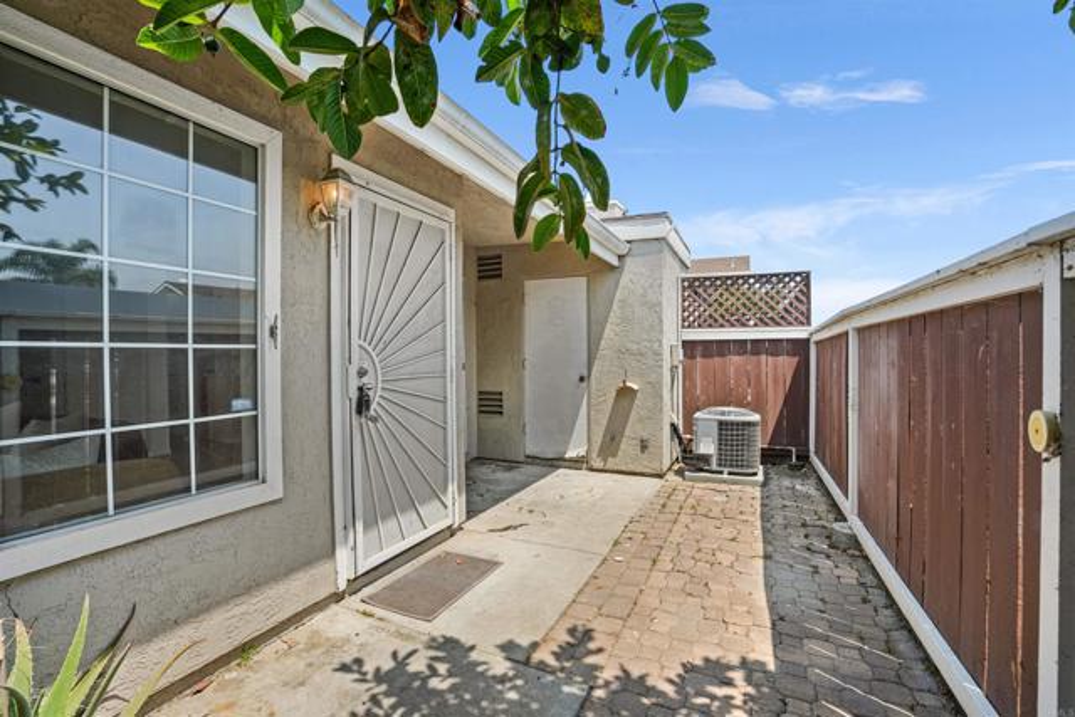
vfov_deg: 73.8
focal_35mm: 16
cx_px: 538
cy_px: 358
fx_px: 478
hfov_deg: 96.7
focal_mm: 16
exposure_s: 1/500
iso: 100
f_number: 11
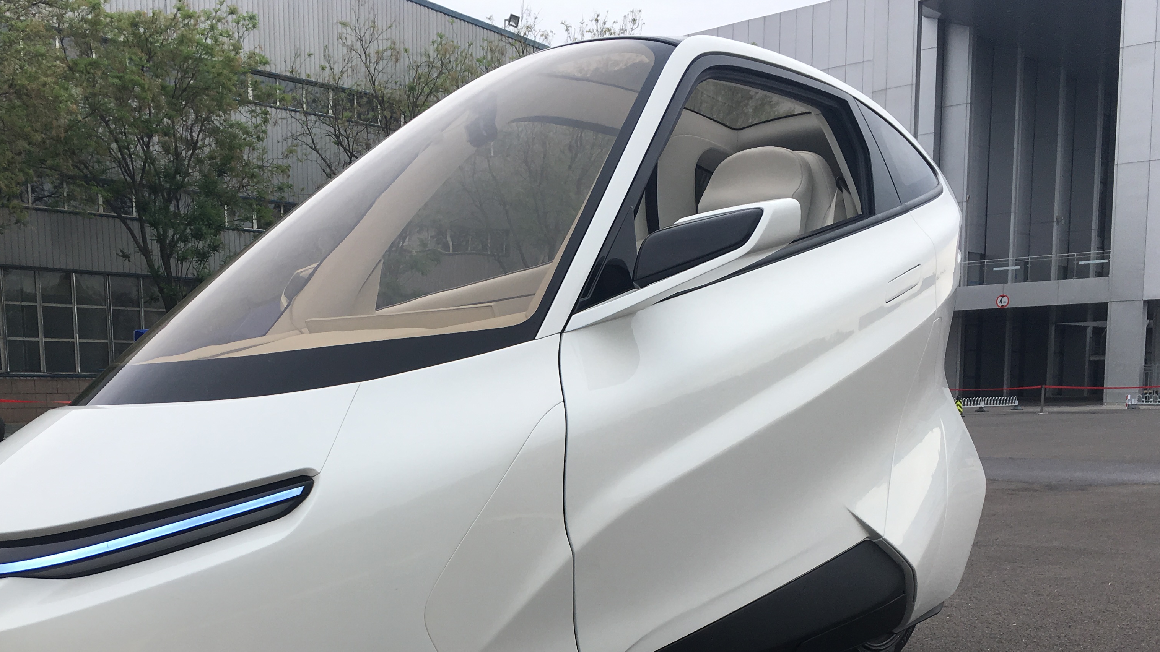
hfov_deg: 48.2
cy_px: 558
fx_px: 1292
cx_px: 485
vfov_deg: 27.5
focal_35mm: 42
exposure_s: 1/938
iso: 25
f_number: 2.2
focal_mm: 4.15
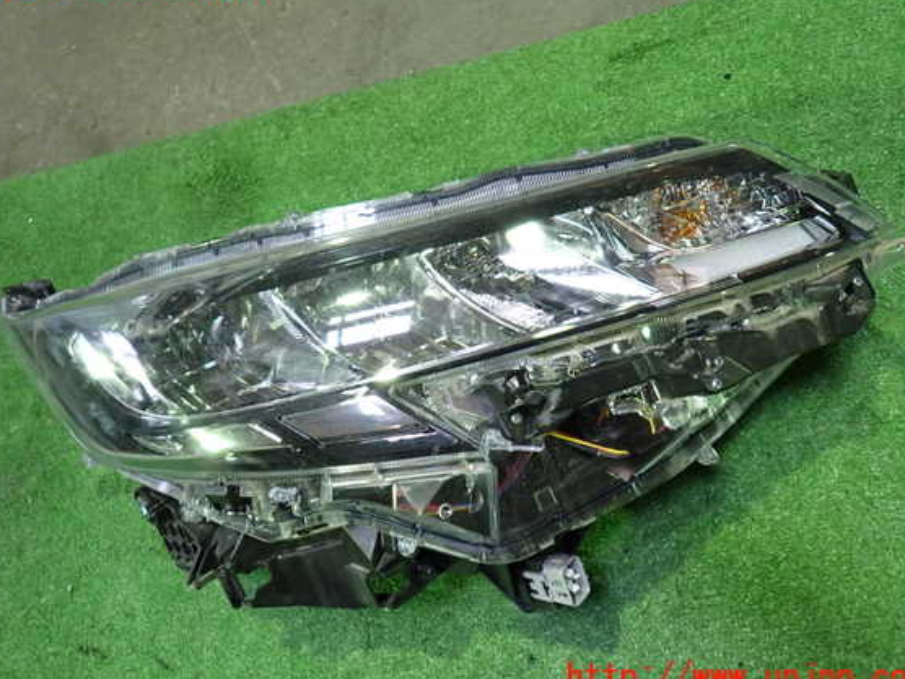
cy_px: 332
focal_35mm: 27
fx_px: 706
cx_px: 446
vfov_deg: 51.4
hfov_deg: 65.3
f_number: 2
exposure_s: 1/30
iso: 400
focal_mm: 4.5
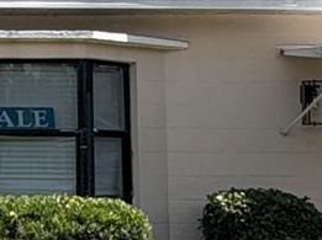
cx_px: -188
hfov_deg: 16.1
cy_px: 97
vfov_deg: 13.4
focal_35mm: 110
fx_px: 1022
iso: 50
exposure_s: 1/858
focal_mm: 2.22
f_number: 2.2
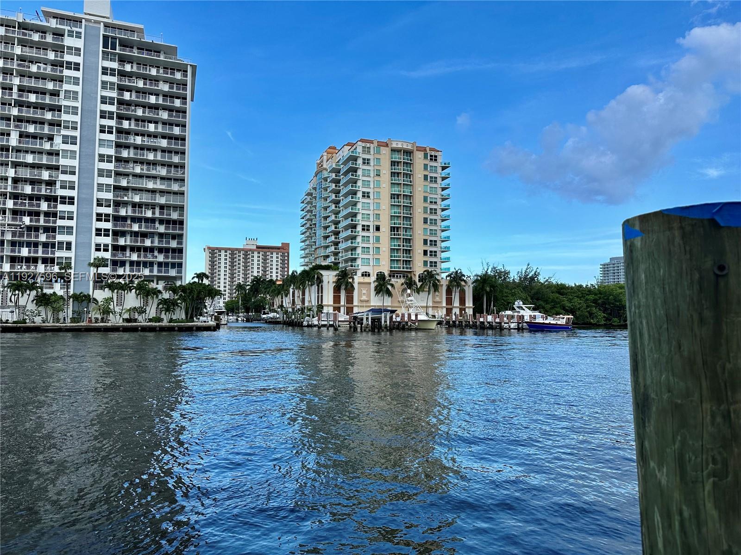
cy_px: 278
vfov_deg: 56.8
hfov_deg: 71.6
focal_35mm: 24
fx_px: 514
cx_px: 370
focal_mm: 6.86
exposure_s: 1/1949
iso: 80
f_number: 1.78
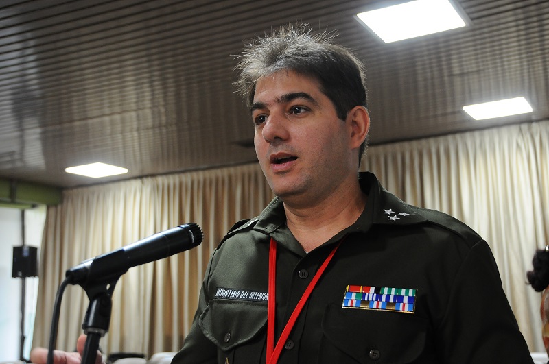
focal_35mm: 48
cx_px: 274
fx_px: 731
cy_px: 182
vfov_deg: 28.0
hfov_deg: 41.2
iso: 1000
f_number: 4
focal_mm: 32
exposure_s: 1/80
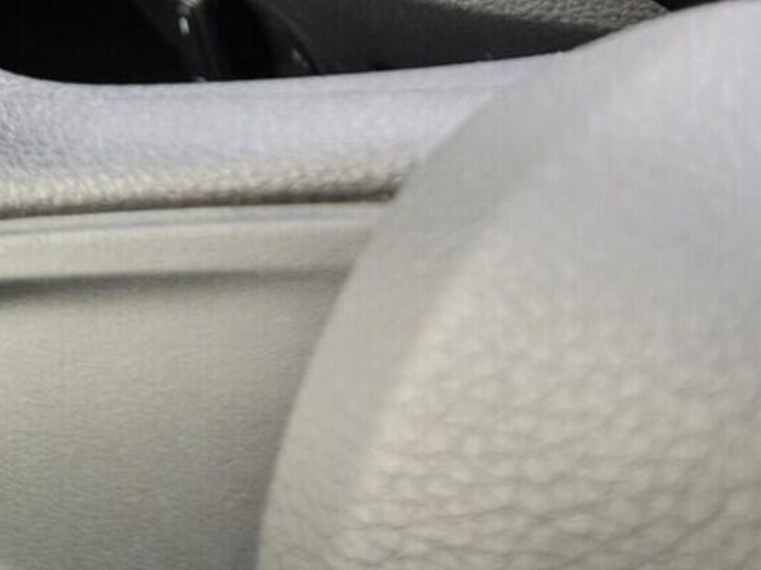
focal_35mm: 70
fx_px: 1539
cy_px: -118
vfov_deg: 19.7
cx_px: 378
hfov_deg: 27.8
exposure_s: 1/100
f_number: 1.8
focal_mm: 5.4
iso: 200
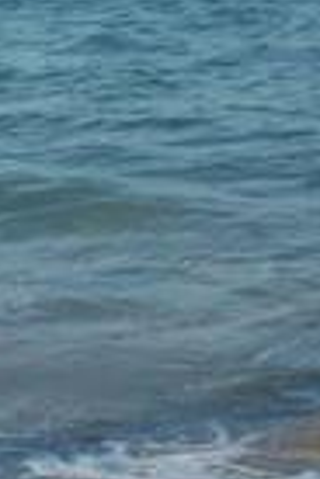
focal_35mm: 179
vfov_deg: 11.5
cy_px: 257
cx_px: -623
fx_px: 2386
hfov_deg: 6.9
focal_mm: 6.2
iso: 80
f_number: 5.6
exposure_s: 1/212
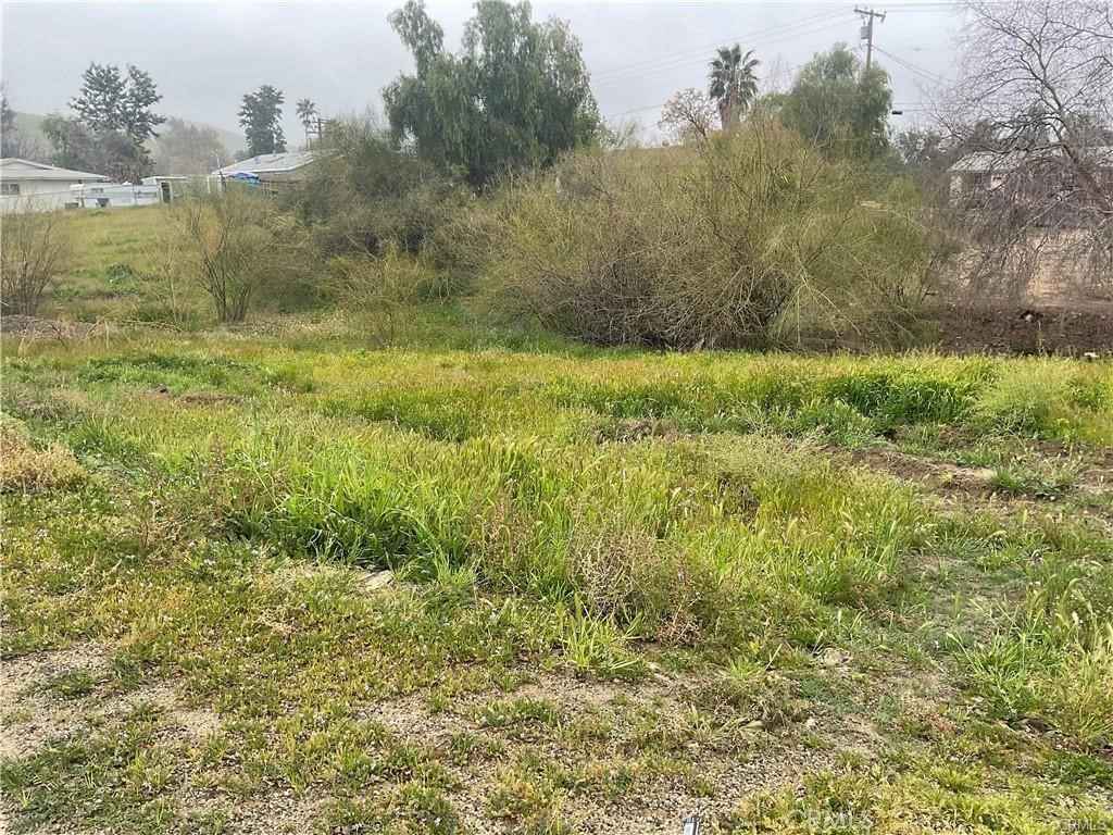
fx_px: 932
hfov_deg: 61.7
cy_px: 418
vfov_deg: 48.2
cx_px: 556
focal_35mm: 29
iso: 16
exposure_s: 1/540
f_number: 1.8
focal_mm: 3
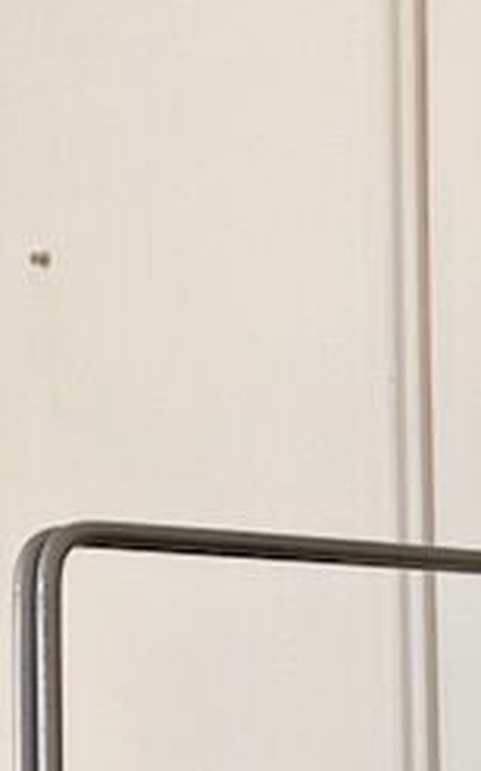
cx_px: 1246
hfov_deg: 8.2
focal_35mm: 143
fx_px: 3005
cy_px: 883
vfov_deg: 14.3
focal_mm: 4.25
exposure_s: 1/128
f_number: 1.8
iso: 32
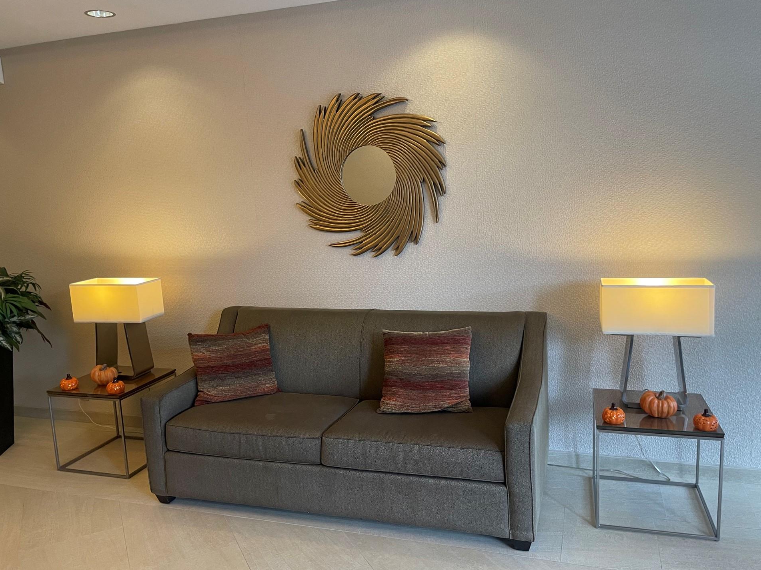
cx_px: 383
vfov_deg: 49.7
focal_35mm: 28
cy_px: 292
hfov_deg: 63.4
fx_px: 615
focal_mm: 4.2
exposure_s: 1/60
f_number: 1.6
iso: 125
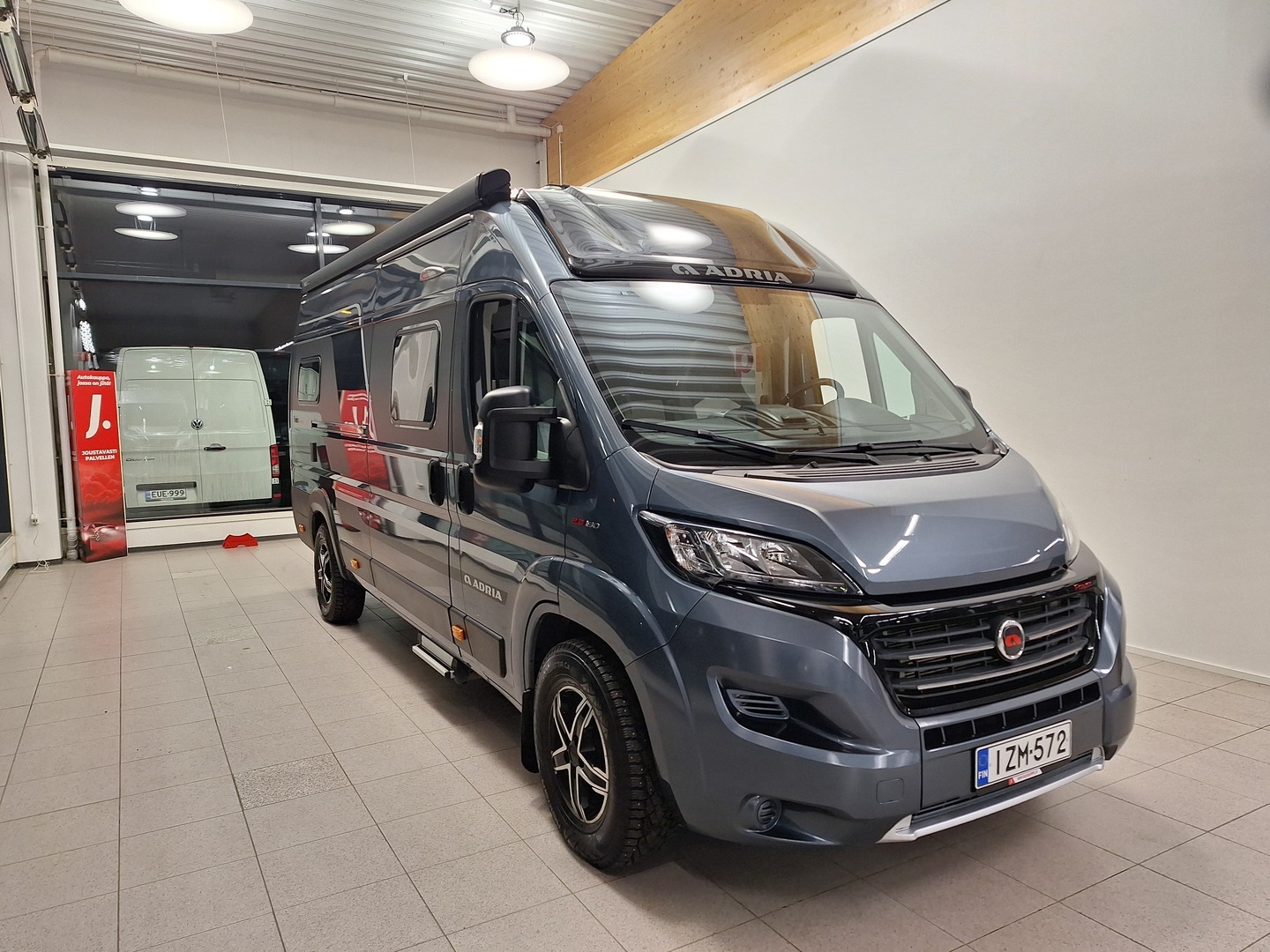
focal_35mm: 23
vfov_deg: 58.9
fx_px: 844
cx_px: 635
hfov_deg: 73.9
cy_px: 476
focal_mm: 5.54
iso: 64
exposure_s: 1/100
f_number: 1.8
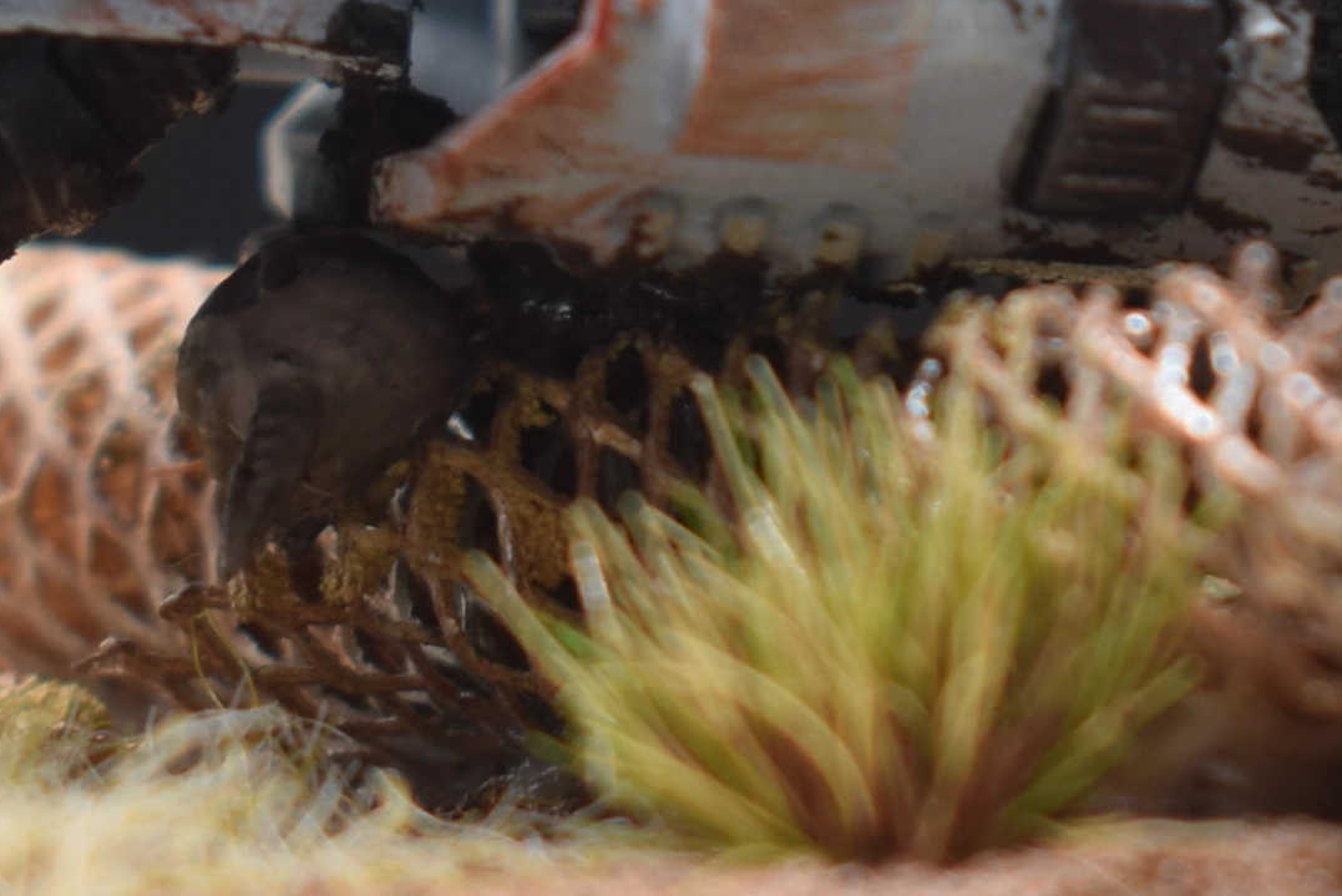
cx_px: 1487
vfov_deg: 5.1
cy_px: -923
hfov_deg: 7.8
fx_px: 9807
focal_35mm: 263
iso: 100
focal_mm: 42
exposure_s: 1/20
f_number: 6.3
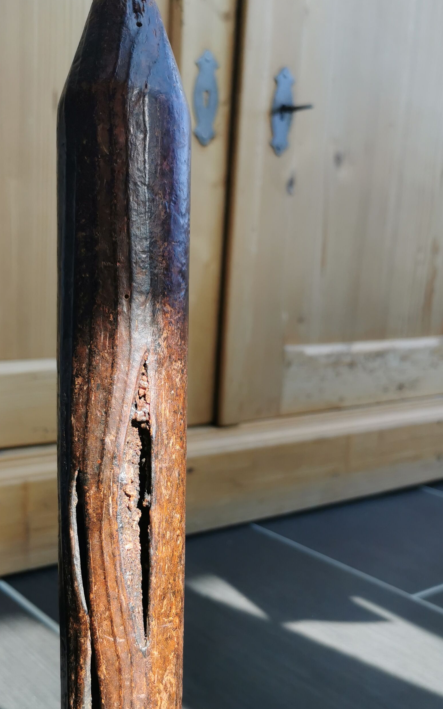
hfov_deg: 30.5
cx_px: 190
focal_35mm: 42
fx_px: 811
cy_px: 503
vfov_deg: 46.0
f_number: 1.8
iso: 50
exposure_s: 1/329
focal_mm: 5.58
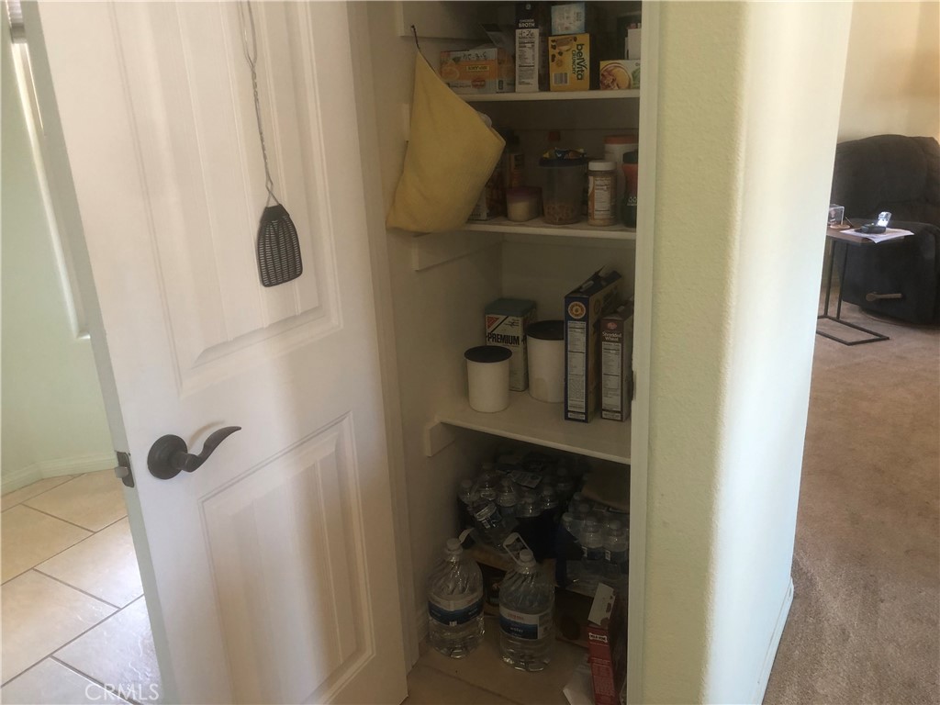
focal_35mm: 28
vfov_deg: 49.7
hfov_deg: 63.4
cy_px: 352
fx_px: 760
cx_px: 470
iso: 40
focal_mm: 3.99
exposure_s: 1/20
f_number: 1.8
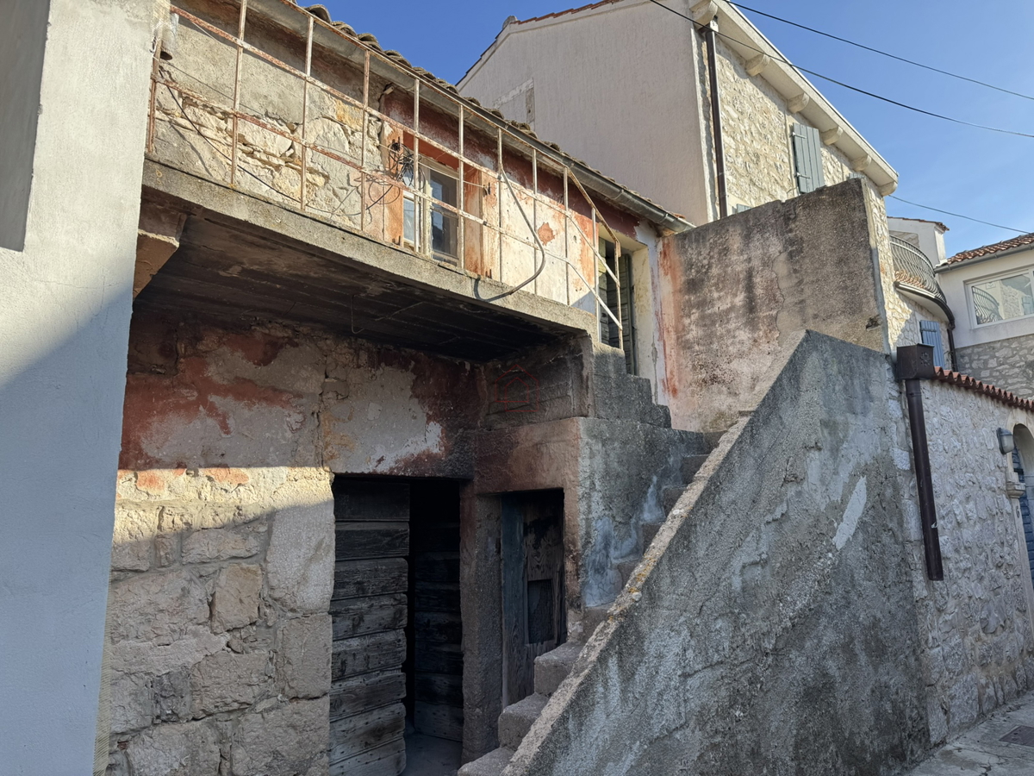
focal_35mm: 24
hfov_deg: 71.6
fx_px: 717
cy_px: 388
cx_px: 517
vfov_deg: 56.8
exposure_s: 1/1980
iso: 80
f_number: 1.78
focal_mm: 6.76
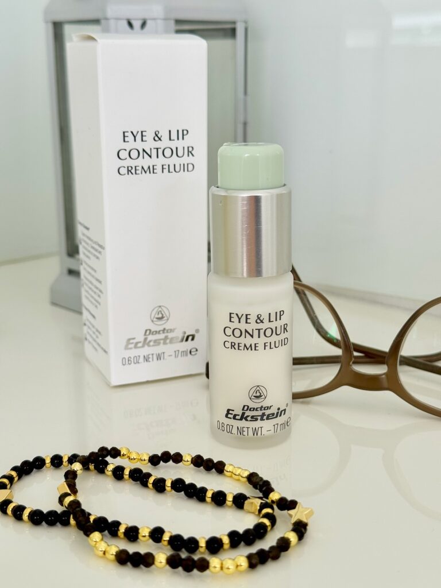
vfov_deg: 39.7
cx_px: 220
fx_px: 815
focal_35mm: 48
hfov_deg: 30.3
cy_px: 294
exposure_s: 1/121
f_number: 1.78
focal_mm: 6.76
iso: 80
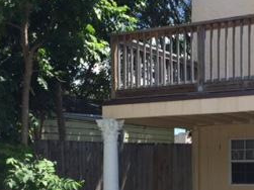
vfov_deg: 19.8
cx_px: 223
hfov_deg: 25.6
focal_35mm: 74
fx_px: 543
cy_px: 140
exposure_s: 1/1026
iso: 32
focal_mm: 4.15
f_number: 2.2
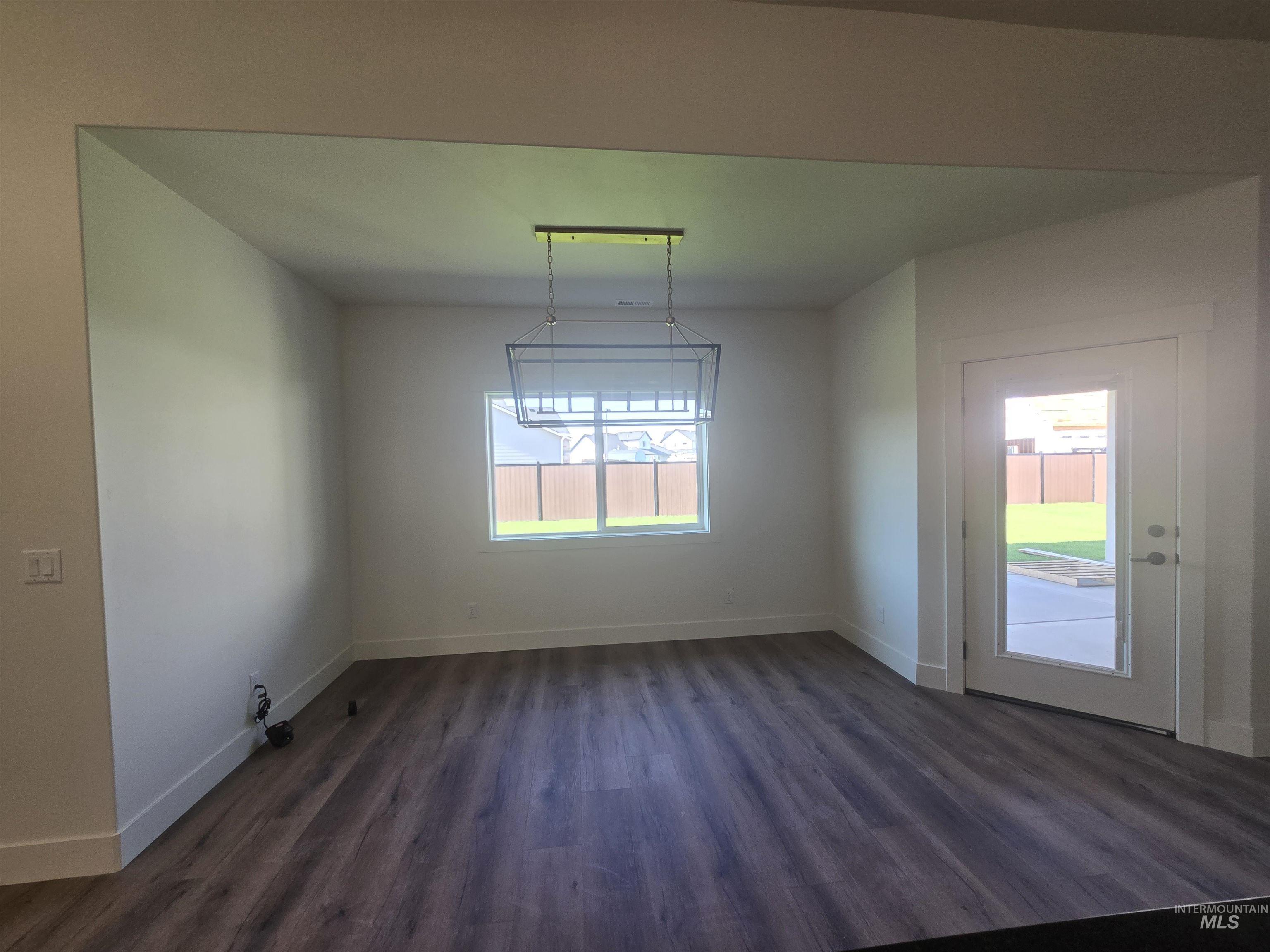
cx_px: 635
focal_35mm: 13
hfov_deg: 106.2
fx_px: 477
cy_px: 476
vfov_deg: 89.9
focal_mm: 2.2
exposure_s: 1/120
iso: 80
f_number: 2.2
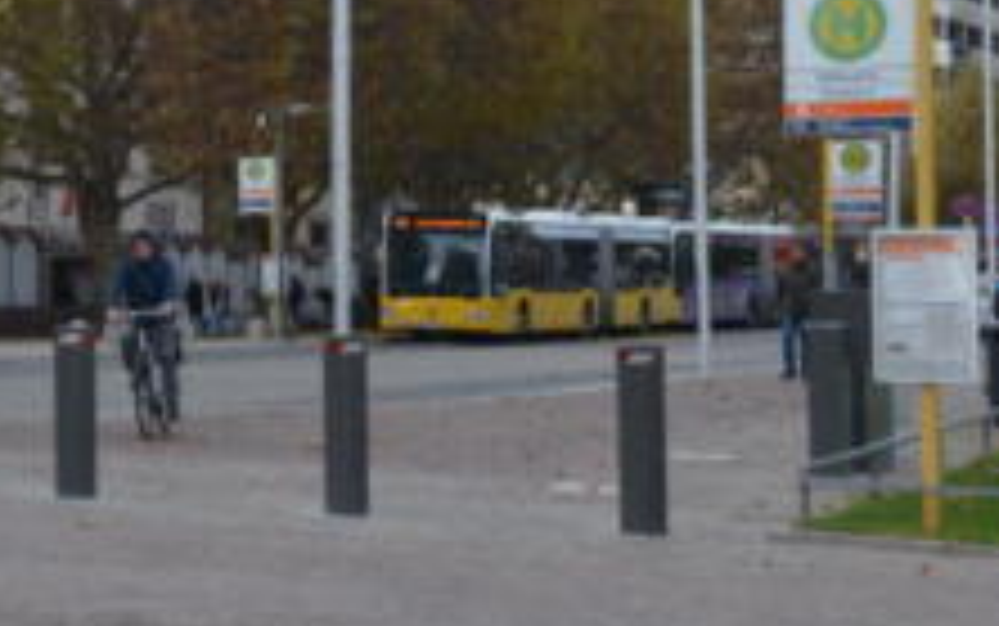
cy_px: 137
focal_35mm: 110
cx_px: -112
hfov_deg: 18.2
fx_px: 2996
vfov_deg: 11.9
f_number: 6.3
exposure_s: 1/160
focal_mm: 32
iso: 100
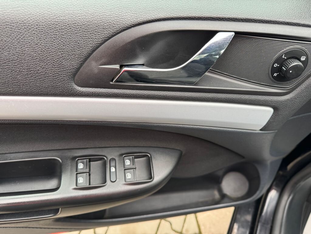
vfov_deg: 56.8
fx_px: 216
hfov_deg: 71.6
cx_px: 156
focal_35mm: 24
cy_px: 117
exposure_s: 1/121
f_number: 1.78
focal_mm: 6.76
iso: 200
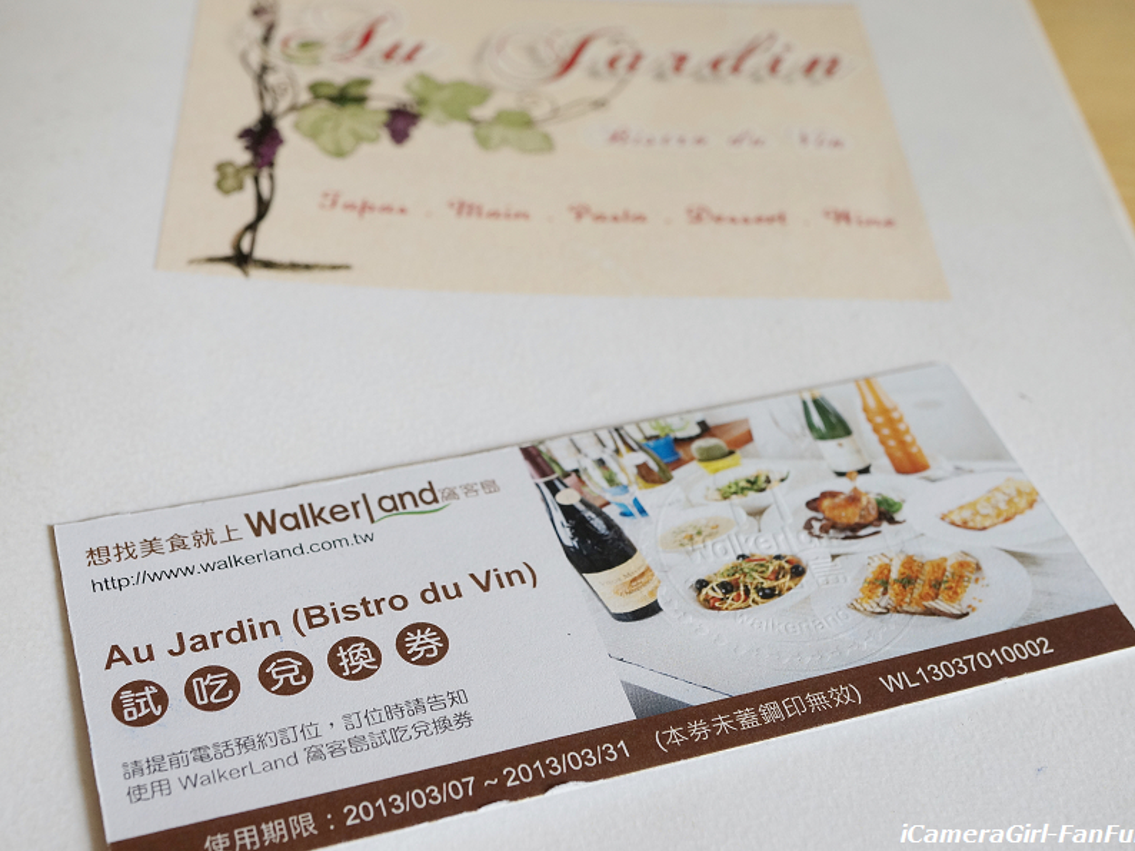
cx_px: 520
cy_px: 426
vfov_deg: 29.7
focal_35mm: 49
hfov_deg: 38.9
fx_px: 1606
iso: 800
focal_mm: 30
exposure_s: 1/100
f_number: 6.3
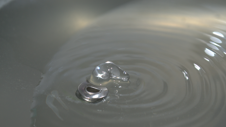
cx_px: 113
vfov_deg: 14.0
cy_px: 65
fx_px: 519
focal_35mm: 87
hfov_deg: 24.6
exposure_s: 1/60
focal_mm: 55
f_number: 8
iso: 100
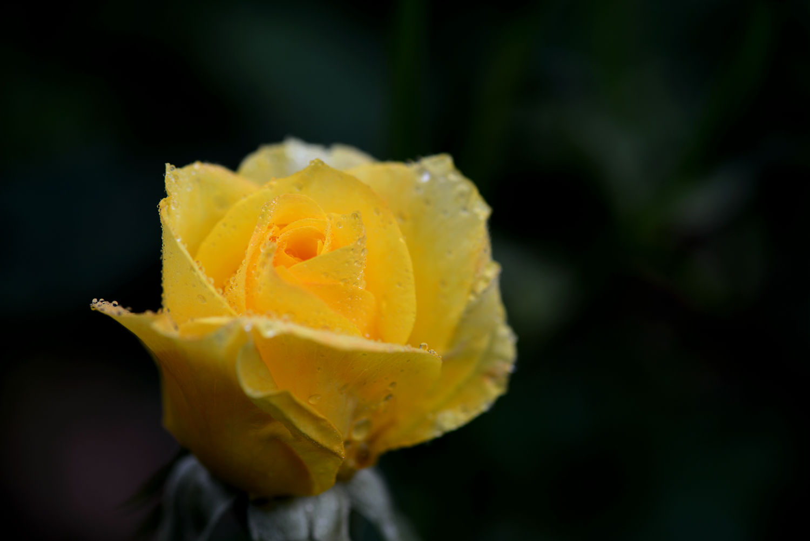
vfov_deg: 13.0
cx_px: 405
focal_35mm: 105
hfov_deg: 19.5
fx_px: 2363
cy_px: 270
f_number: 5
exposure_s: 1/250
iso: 160
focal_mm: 105
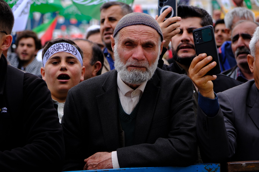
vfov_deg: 11.4
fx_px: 863
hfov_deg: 17.1
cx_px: 130
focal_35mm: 120
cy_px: 86
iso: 250
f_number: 4
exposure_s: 1/640
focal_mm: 80
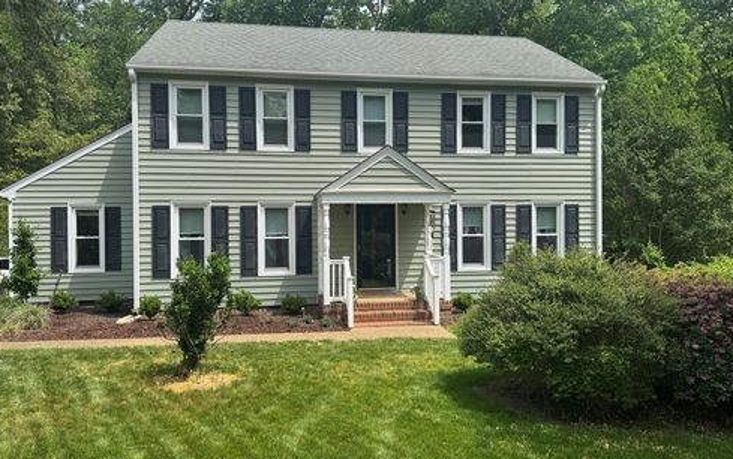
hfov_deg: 70.4
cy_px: 223
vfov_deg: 47.6
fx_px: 520
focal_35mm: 26
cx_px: 367
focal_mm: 6.76
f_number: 1.78
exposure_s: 1/3096
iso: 80
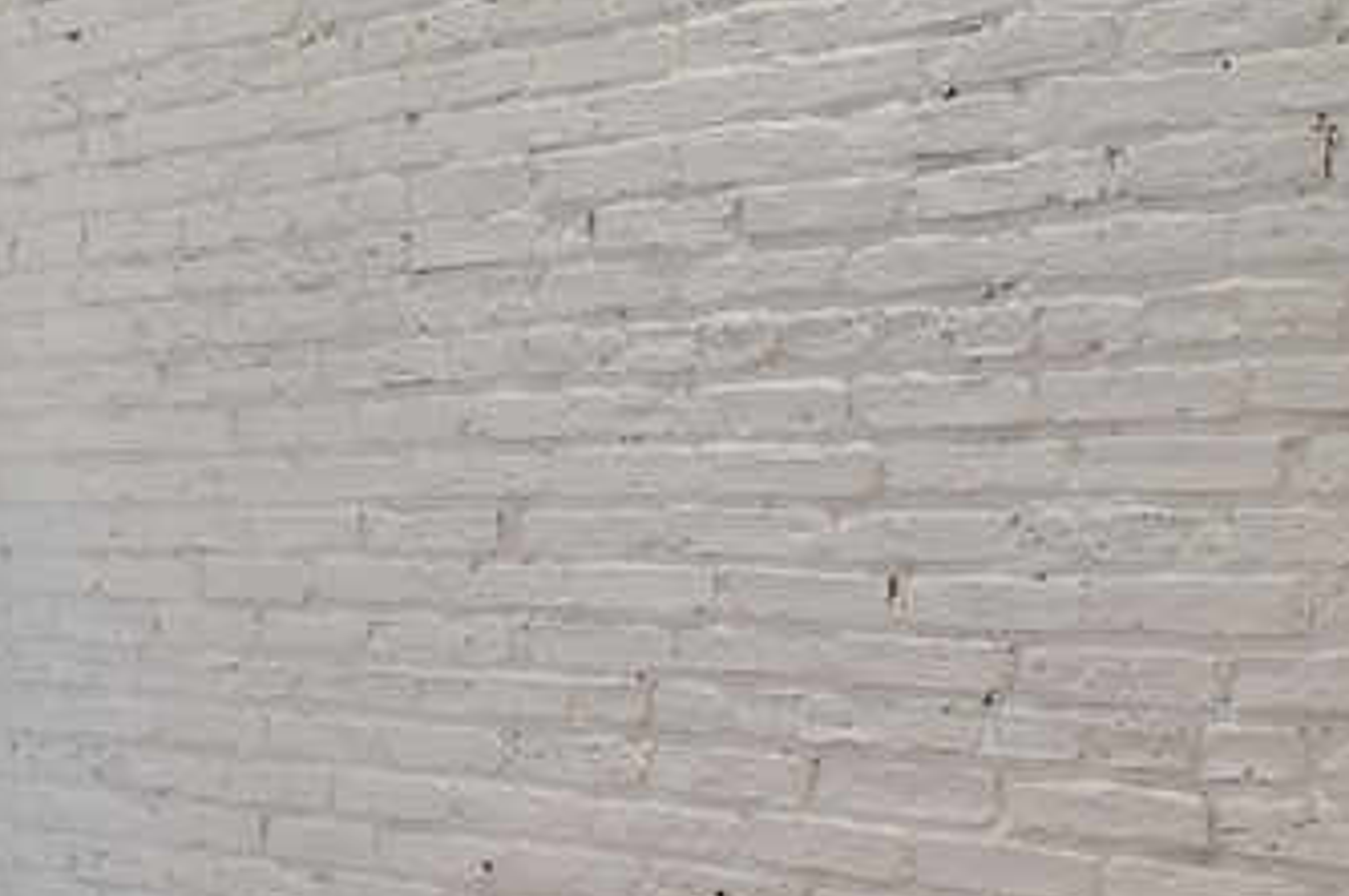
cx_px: -555
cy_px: 549
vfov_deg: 19.9
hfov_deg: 24.5
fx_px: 2546
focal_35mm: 68
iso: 100
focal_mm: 14
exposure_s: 1/1.67
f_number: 10
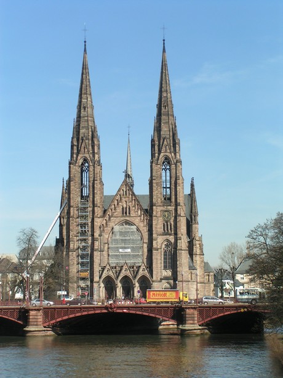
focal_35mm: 72
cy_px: 189
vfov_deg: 27.0
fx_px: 785
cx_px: 142
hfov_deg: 20.4
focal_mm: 11
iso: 50
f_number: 6.3
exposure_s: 1/200
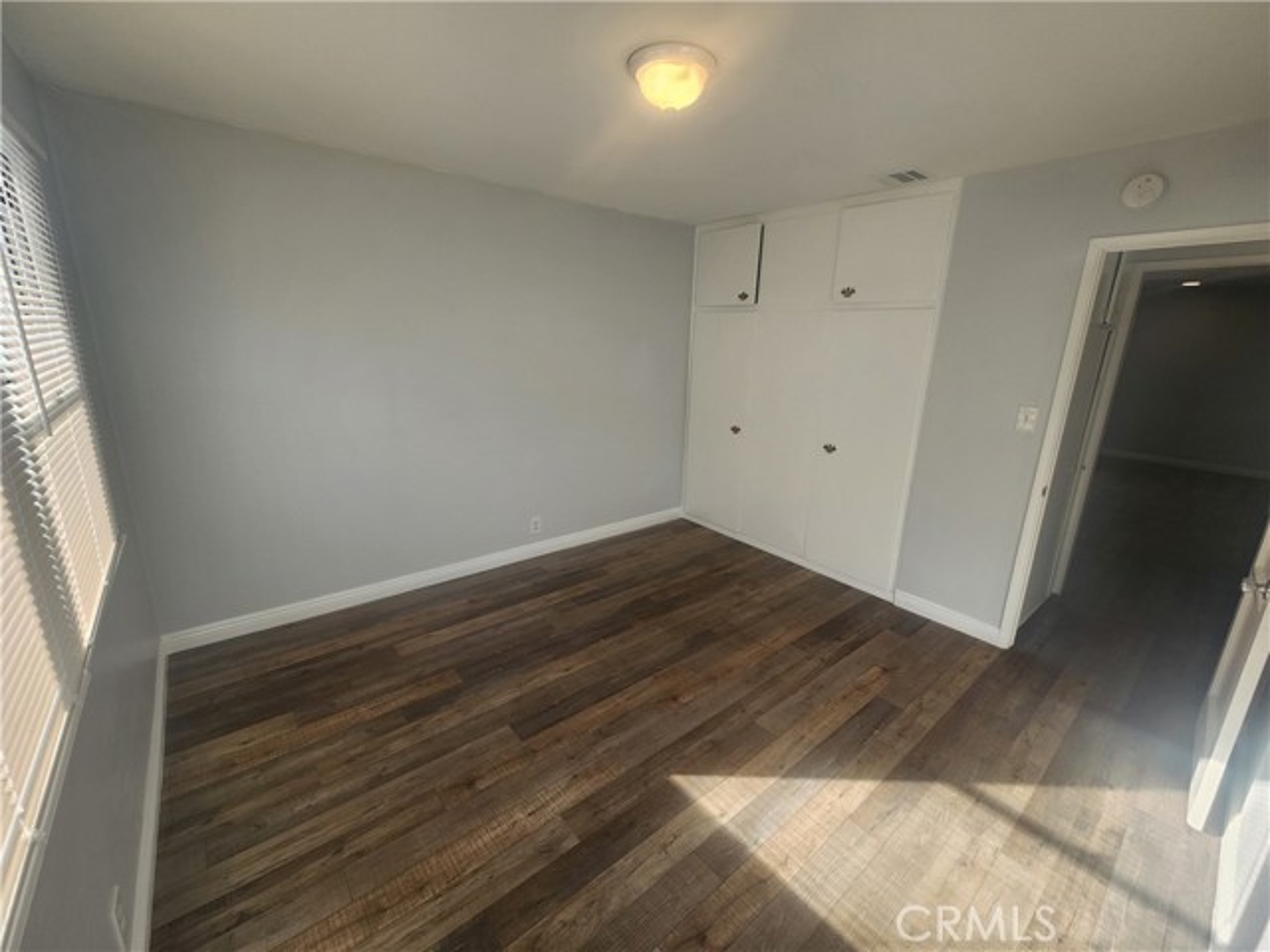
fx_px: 477
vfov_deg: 89.9
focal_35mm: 13
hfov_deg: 106.2
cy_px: 476
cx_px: 635
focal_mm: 2.2
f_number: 2.2
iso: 50
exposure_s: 1/300
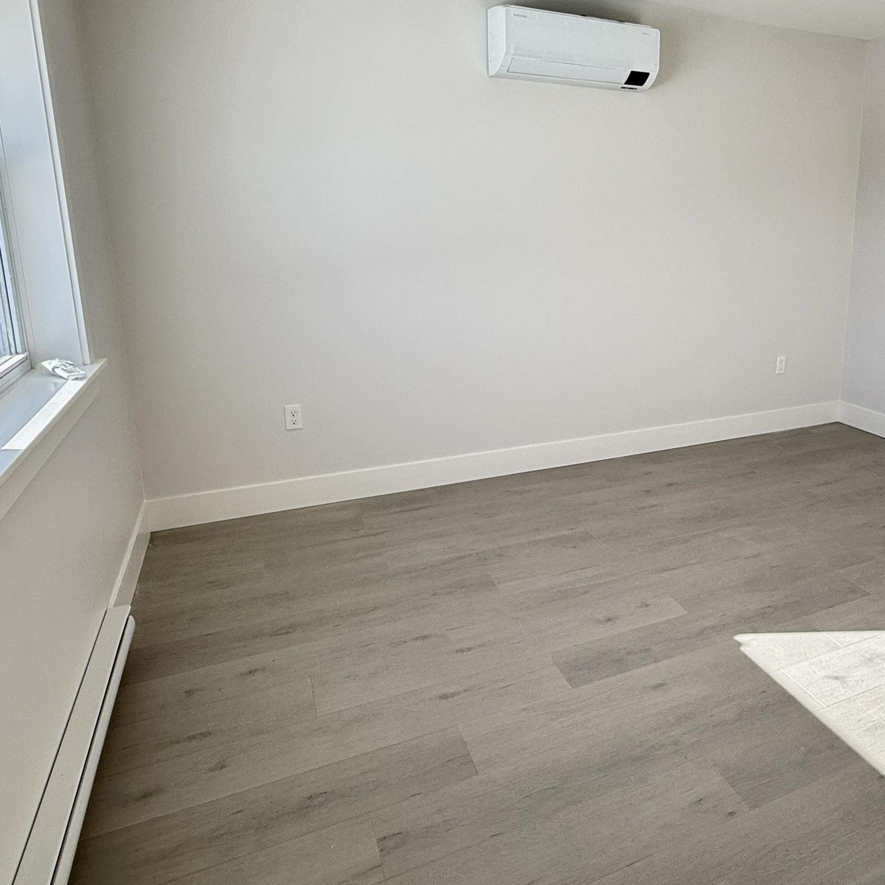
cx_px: 620
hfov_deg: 60.7
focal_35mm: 25
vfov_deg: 62.5
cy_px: 368
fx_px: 723
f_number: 2.2
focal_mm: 2.22
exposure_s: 1/171
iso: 64
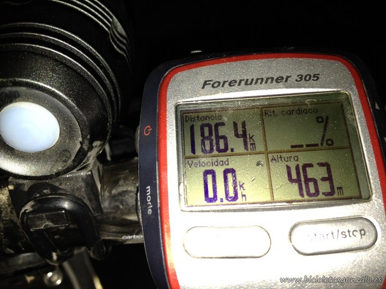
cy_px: 144
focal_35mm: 35
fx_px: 390
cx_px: 193
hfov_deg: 52.6
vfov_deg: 40.7
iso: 64
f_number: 2.4
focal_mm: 4.28
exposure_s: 1/88
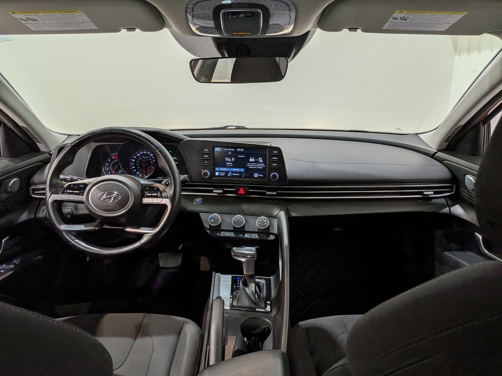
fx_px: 348
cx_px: 251
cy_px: 188
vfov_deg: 56.8
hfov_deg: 71.6
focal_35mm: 24
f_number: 1.7
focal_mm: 4.53
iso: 28
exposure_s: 1/107
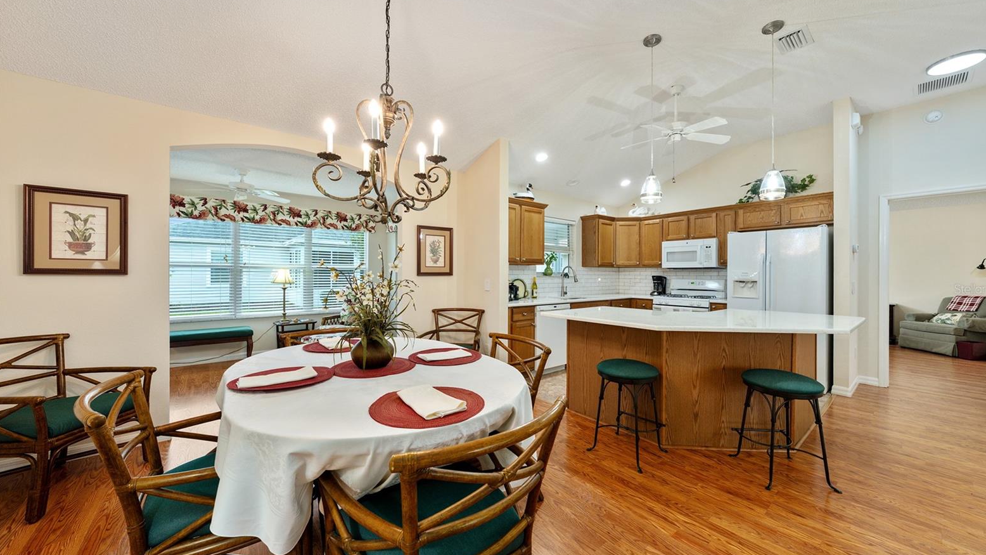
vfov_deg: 74.3
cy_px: 289
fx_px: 366
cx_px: 504
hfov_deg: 106.8
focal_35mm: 14
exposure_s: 1/8
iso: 250
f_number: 6.3
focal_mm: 13
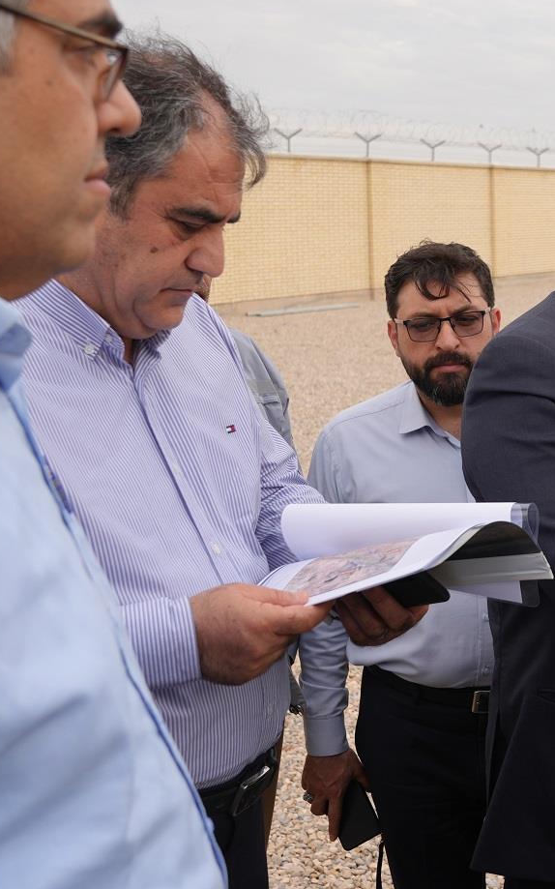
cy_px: 376
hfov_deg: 21.3
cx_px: 694
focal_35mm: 56
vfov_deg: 36.2
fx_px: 1356
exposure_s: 1/250
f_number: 4
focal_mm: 24
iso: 100
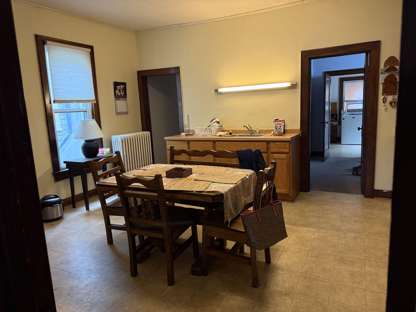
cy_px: 156
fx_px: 288
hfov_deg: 71.6
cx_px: 208
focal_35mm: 24
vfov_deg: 56.8
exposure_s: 1/60
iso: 500
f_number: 1.78
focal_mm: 6.76
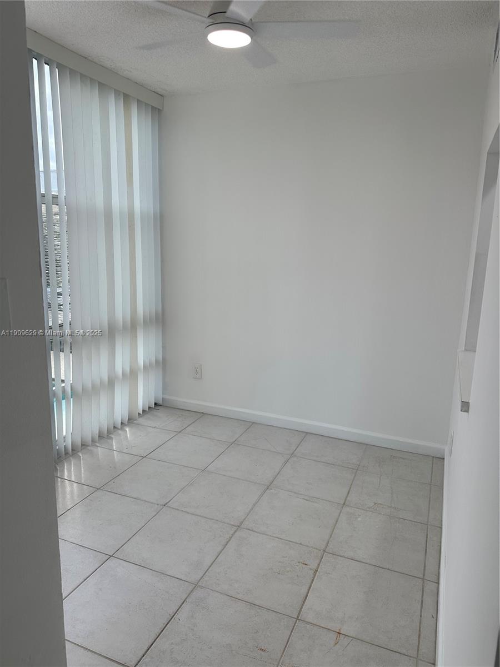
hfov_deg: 56.8
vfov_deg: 71.6
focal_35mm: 24
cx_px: 250
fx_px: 462
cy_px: 334
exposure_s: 1/458
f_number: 1.78
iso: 80
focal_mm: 6.86
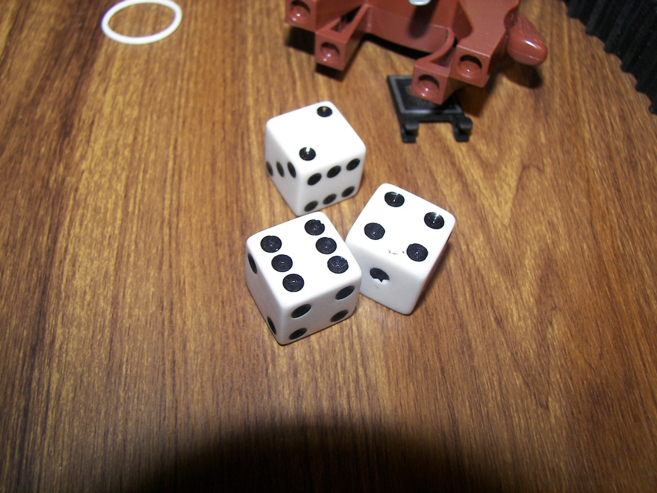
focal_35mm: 36
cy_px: 246
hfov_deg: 51.4
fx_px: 683
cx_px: 328
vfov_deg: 39.7
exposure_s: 1/30
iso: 100
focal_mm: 6
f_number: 2.8
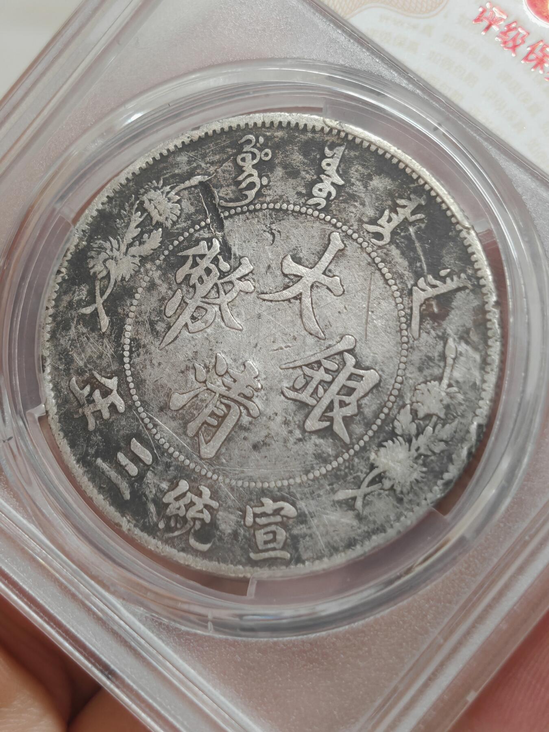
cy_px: 366
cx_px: 274
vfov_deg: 20.7
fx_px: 2009
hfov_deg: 15.6
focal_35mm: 95
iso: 50
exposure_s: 1/96
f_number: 1.6
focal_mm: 7.62
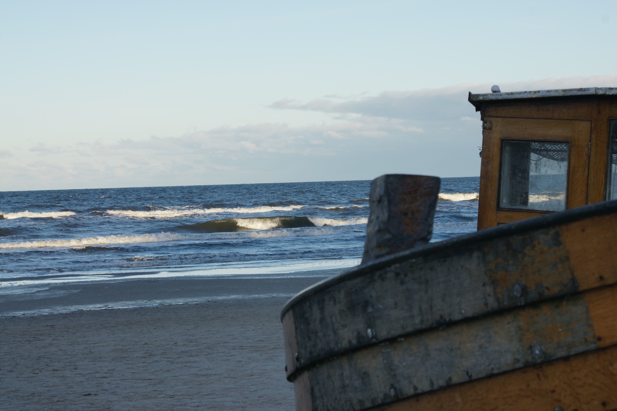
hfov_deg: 22.6
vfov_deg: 15.2
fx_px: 1542
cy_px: 206
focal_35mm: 90
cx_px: 308
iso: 200
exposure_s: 1/160
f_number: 11
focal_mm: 60
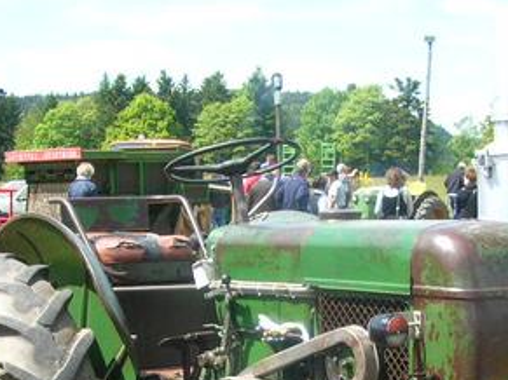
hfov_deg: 25.3
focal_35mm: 77
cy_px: 403
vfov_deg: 18.5
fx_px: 1130
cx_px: 286
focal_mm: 5.8
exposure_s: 1/378
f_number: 2.8
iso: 50
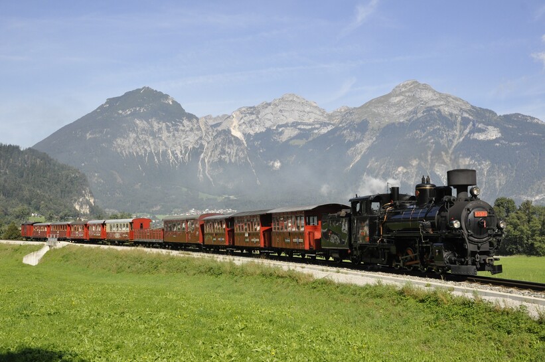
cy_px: 181
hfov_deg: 43.7
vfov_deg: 29.8
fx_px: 680
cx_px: 272
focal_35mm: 45
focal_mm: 30
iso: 800
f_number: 10
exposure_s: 1/1000
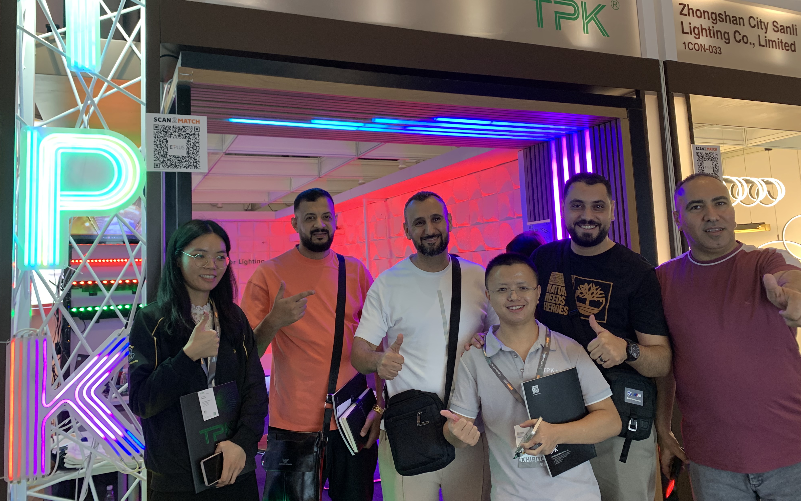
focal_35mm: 28
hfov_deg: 66.5
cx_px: 396
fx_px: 611
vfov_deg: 44.4
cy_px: 208
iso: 80
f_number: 1.8
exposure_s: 1/50
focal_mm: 4.25
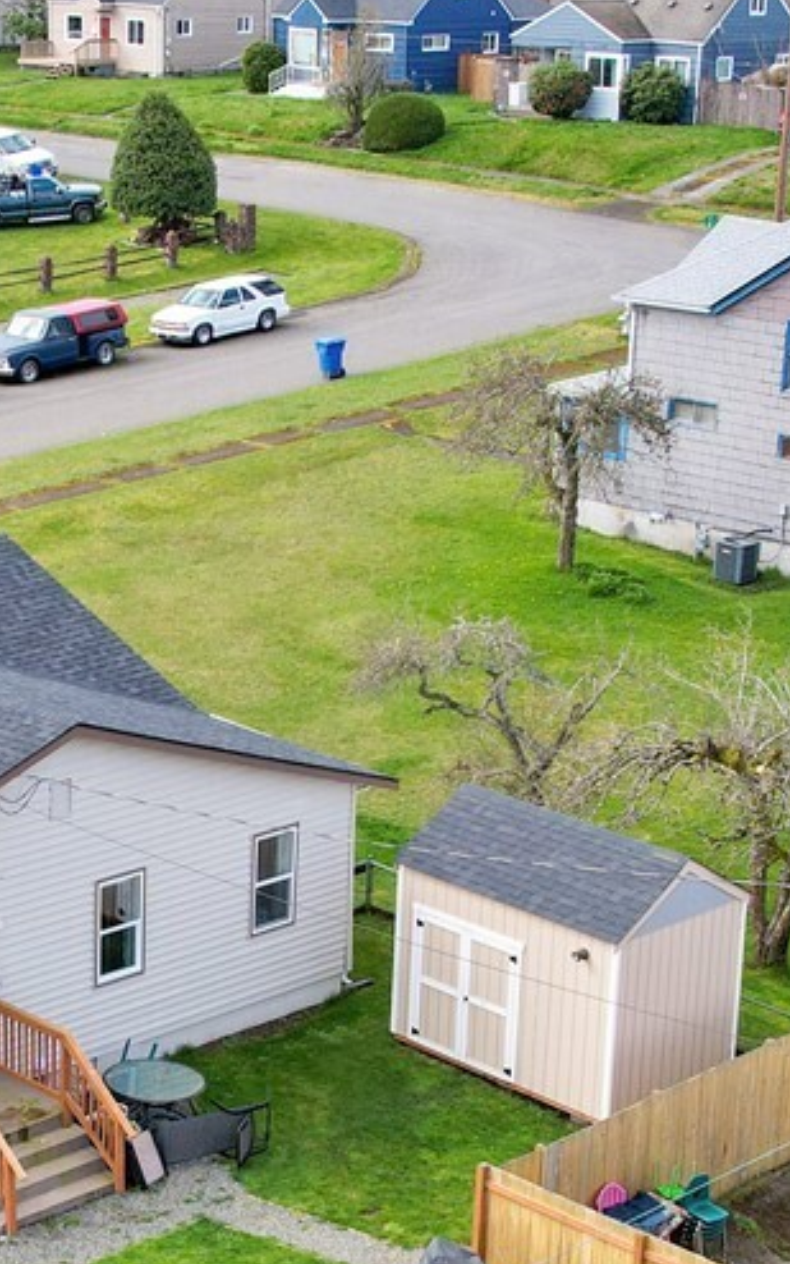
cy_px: 846
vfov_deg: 26.6
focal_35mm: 77
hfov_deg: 16.8
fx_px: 2651
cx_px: 104
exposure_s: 1/730
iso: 130
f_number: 2.8
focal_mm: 8.38
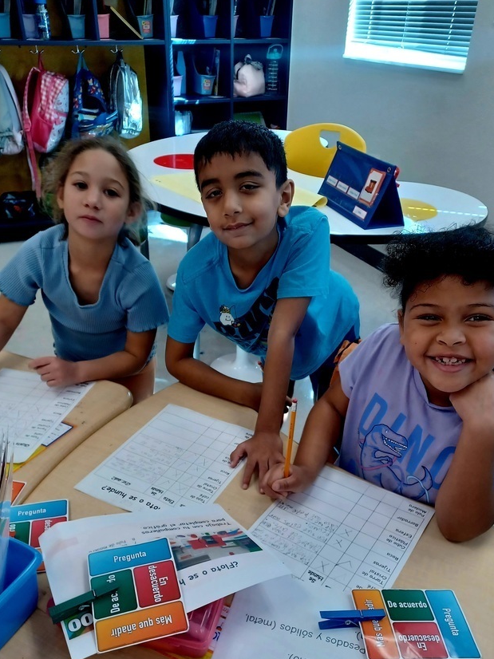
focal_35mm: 31
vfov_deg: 57.9
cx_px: 239
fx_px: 590
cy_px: 397
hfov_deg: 45.4
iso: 250
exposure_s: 1/50
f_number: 1.8
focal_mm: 4.6
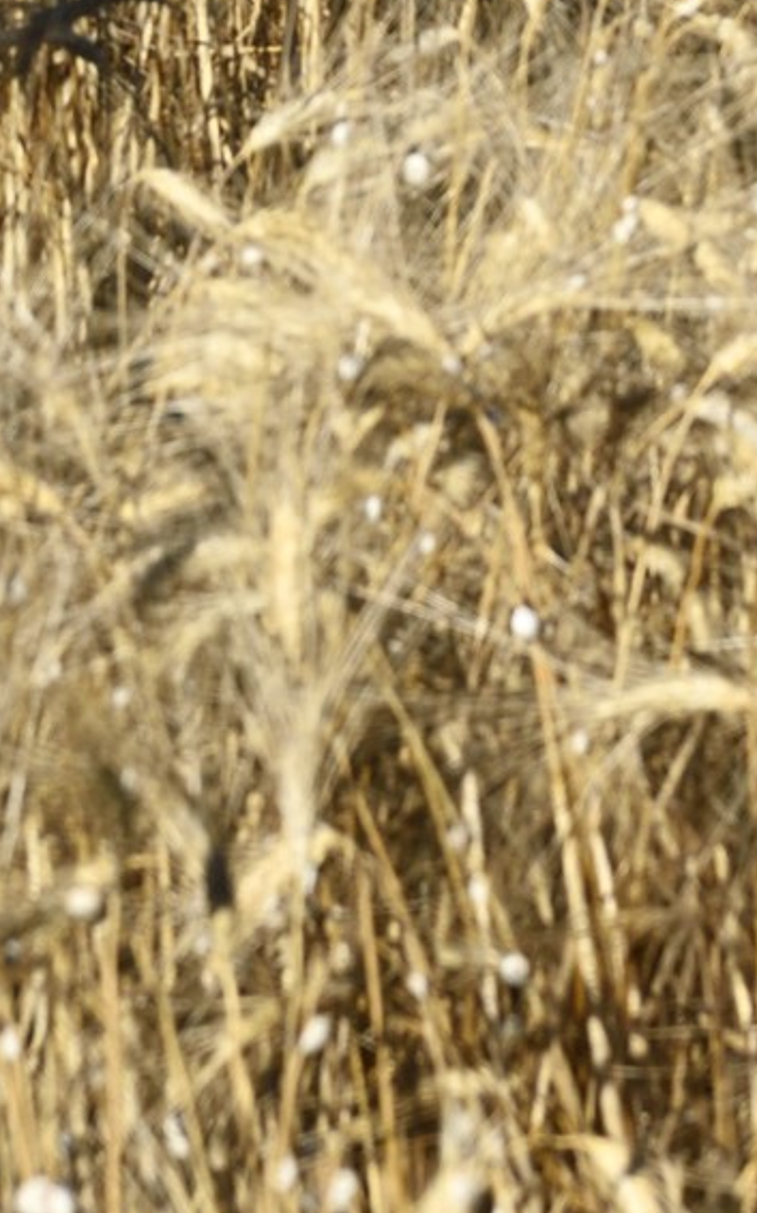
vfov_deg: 6.7
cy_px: -1160
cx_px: 493
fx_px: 10017
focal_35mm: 303
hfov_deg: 4.3
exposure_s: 1/250
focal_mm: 70
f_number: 13
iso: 200
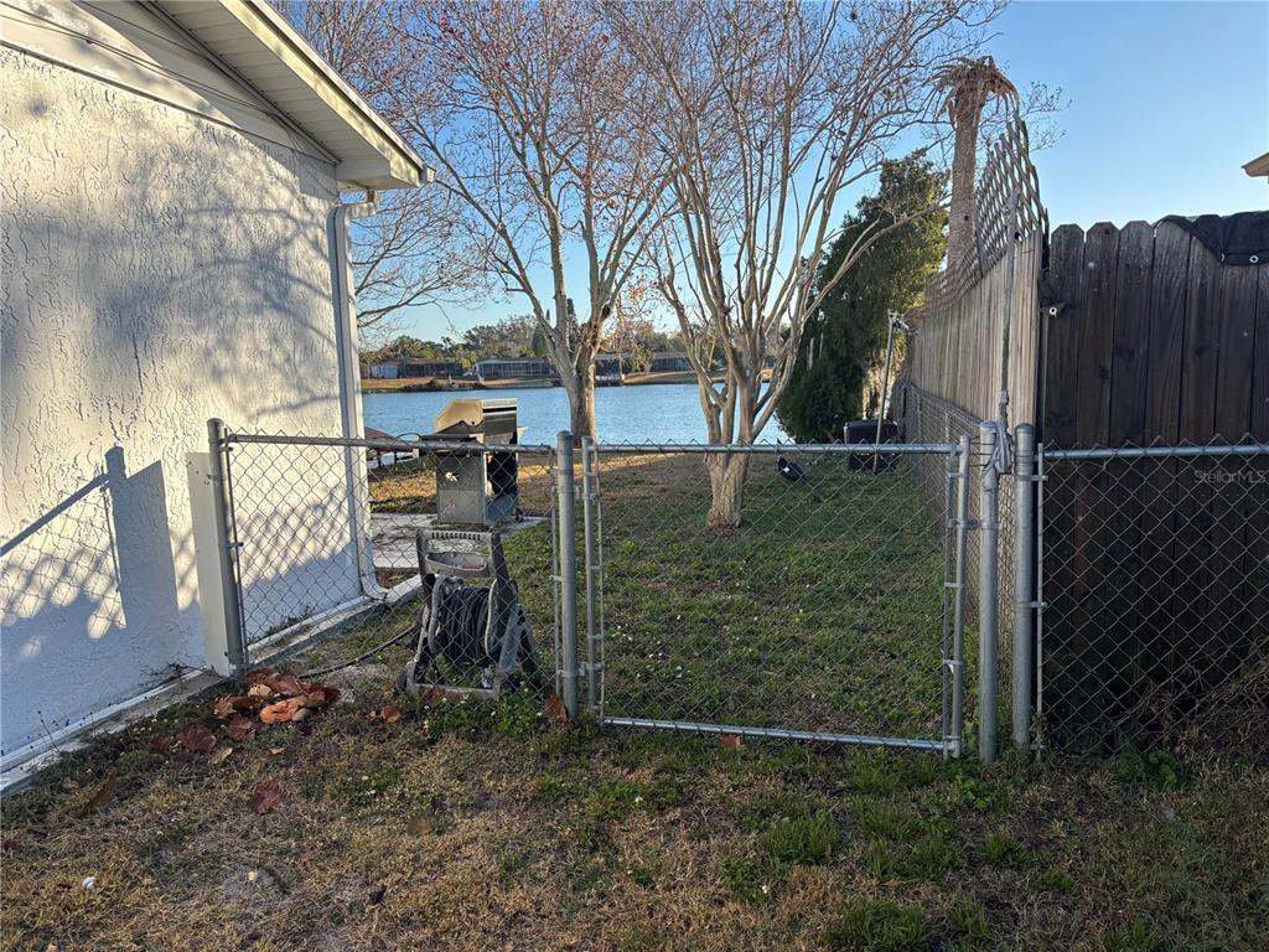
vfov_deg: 53.1
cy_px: 476
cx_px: 634
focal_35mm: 26
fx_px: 953
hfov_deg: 67.3
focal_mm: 5.96
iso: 50
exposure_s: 1/1522
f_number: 1.6
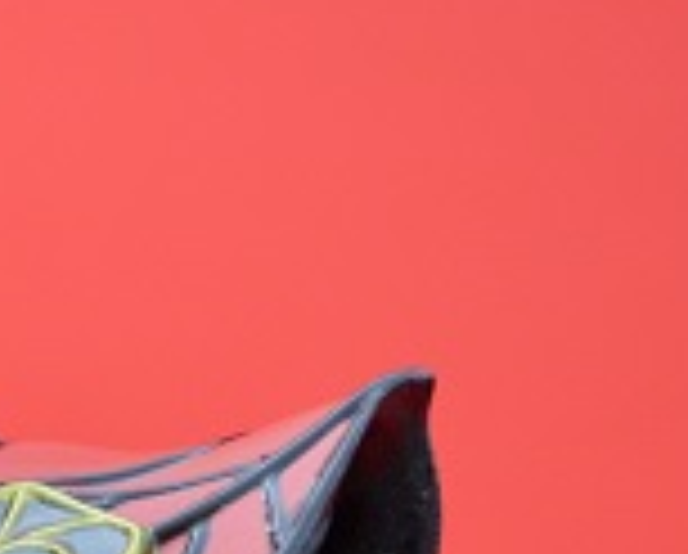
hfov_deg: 8.9
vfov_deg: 7.4
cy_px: 694
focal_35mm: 209
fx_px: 4264
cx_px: -495
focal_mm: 38
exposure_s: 1/6
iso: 800
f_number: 5
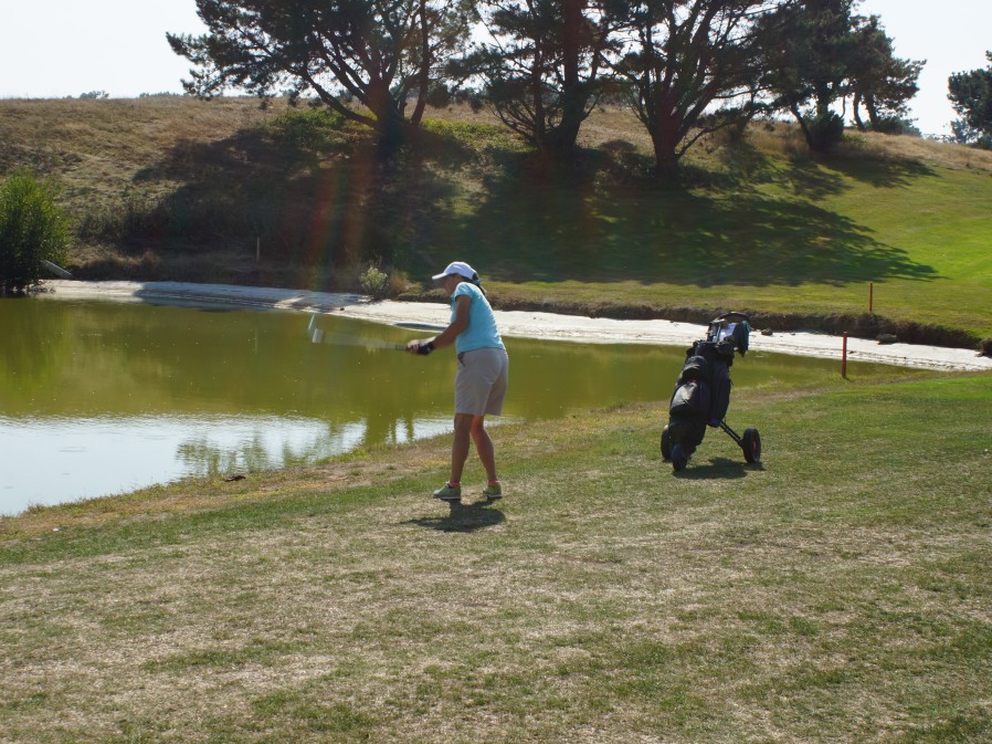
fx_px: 1649
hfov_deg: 33.5
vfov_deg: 25.4
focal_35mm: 58
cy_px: 370
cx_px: 478
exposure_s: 1/100
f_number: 13
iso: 100
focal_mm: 35
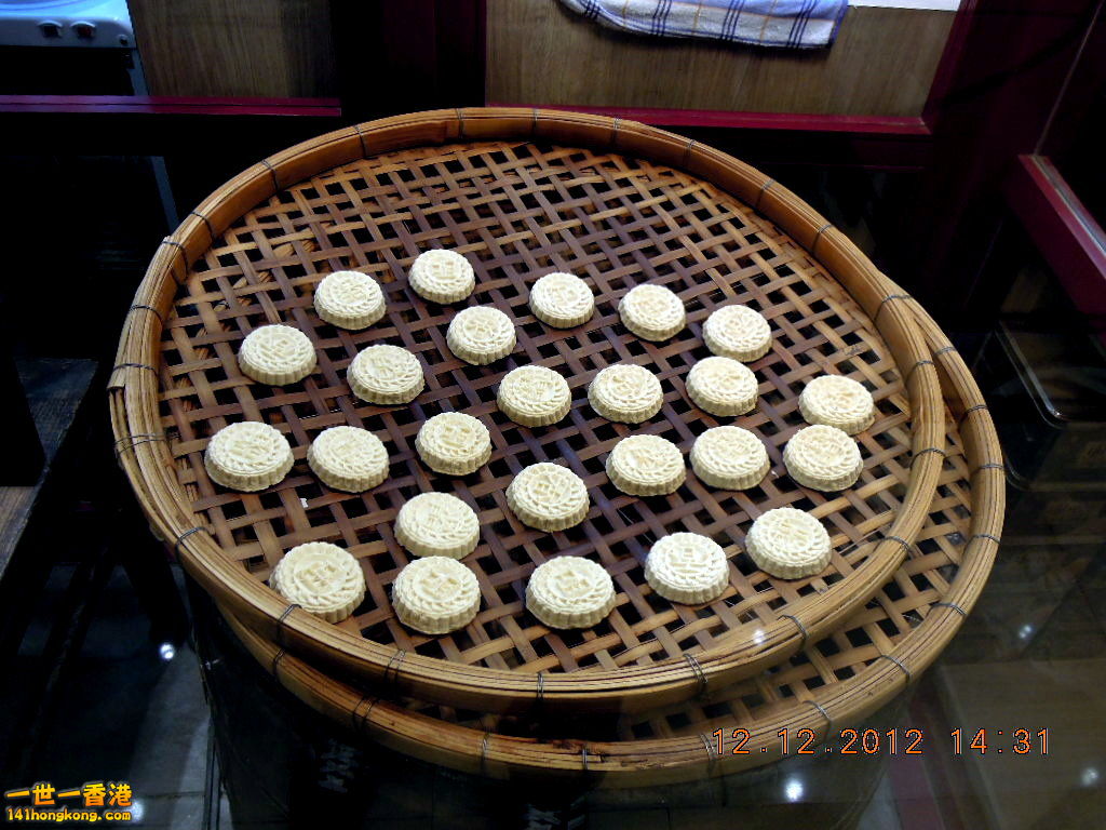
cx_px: 553
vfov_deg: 45.4
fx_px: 990
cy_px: 415
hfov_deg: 58.4
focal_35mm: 31
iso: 180
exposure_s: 1/50
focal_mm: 5.5
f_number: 3
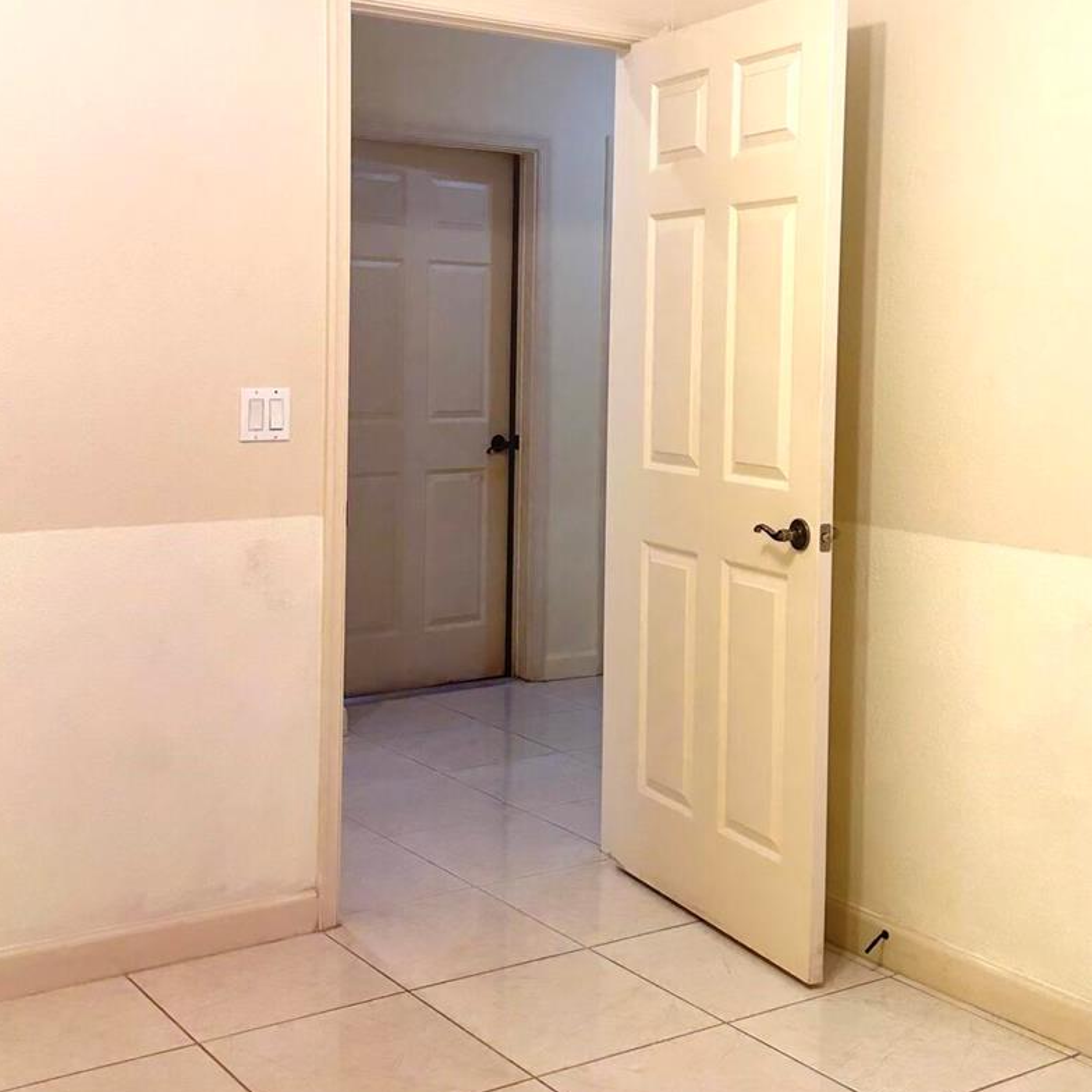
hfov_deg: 37.5
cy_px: 398
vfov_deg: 37.3
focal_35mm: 45
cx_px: 526
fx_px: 1606
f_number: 1.5
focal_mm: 5.7
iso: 50
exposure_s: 1/162
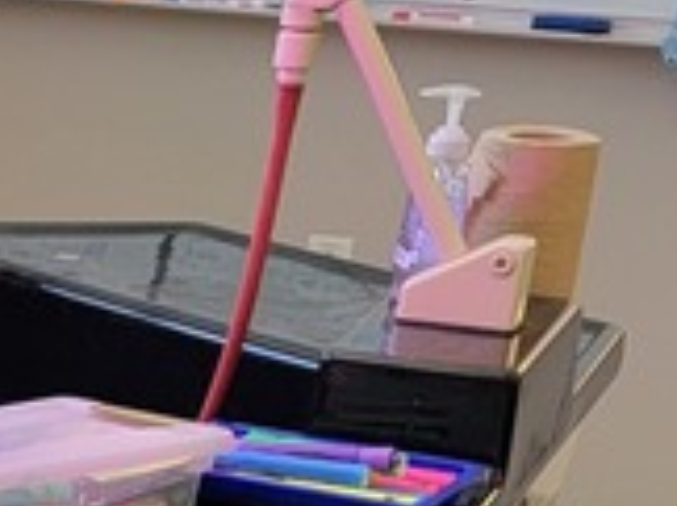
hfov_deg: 11.5
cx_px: -756
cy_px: 987
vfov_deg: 9.2
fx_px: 2968
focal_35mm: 152
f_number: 1.8
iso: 200
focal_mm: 6.7
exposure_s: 1/120
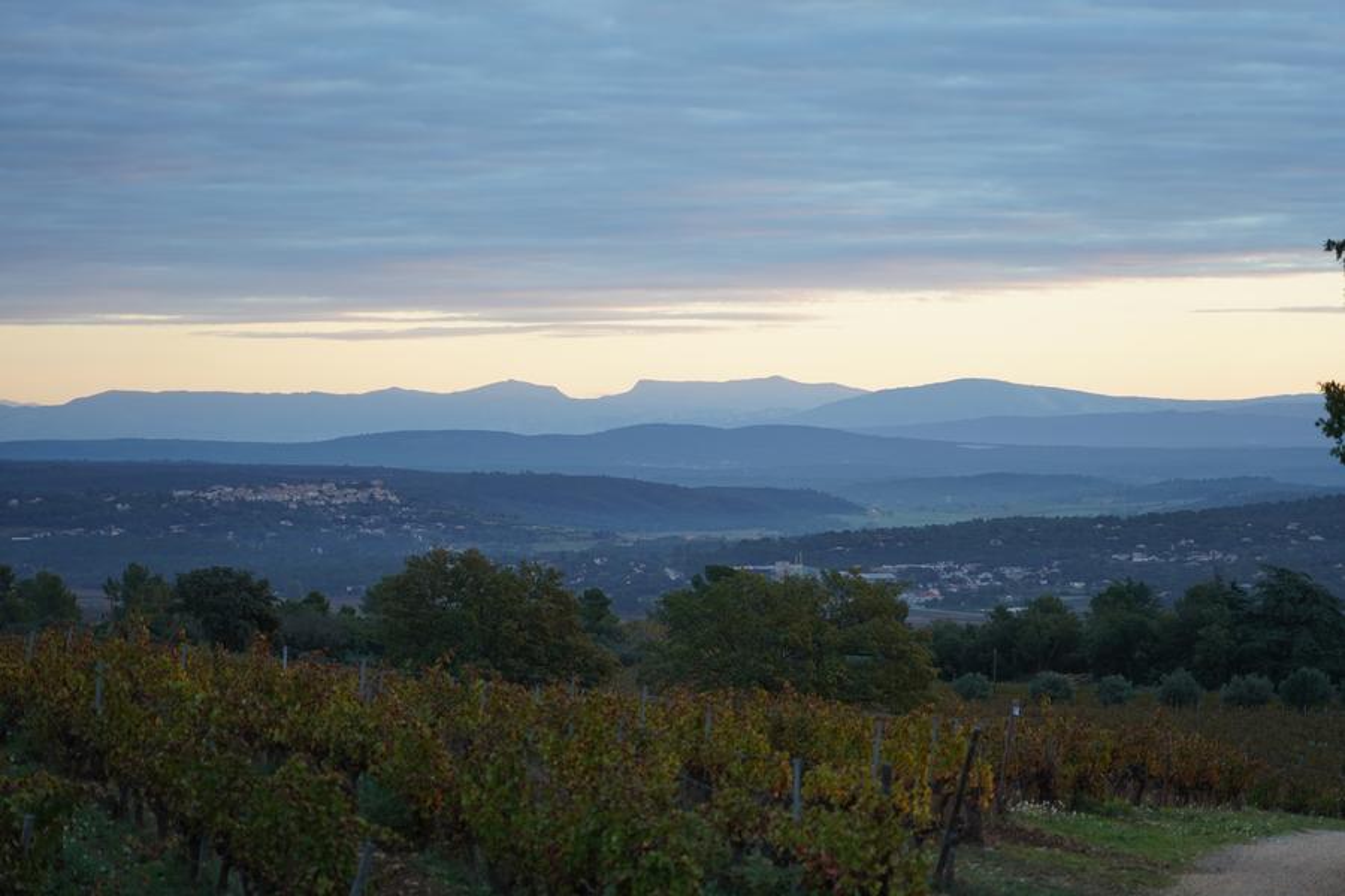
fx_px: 3923
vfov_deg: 13.0
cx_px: 672
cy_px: 448
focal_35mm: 105
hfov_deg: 19.5
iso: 400
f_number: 4
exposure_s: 1/125
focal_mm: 105
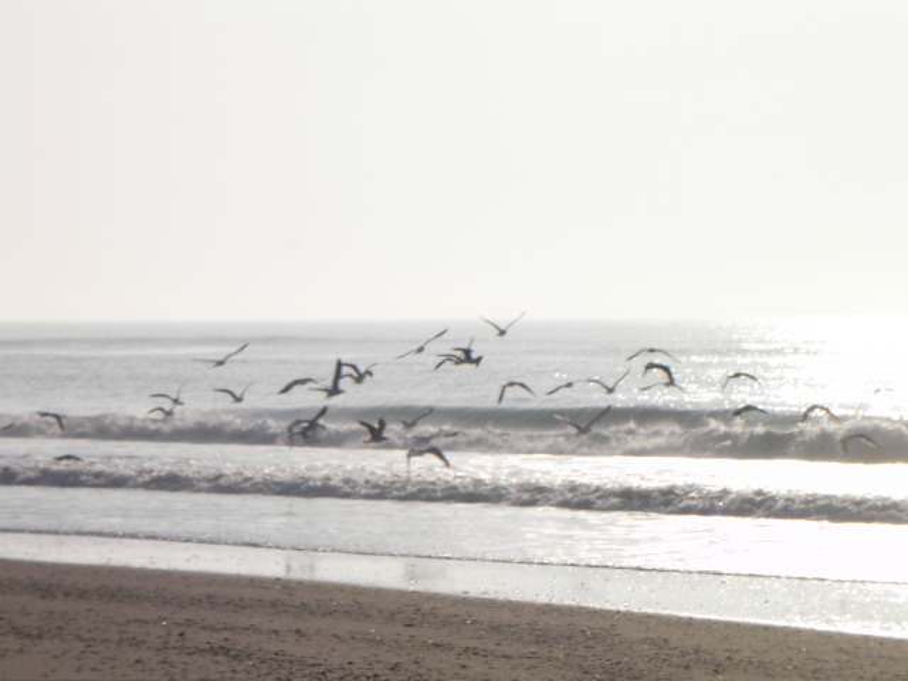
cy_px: 340
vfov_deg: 9.3
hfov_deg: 12.4
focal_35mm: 159
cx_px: 454
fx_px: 4171
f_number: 5.7
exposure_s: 1/674
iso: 50
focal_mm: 26.6
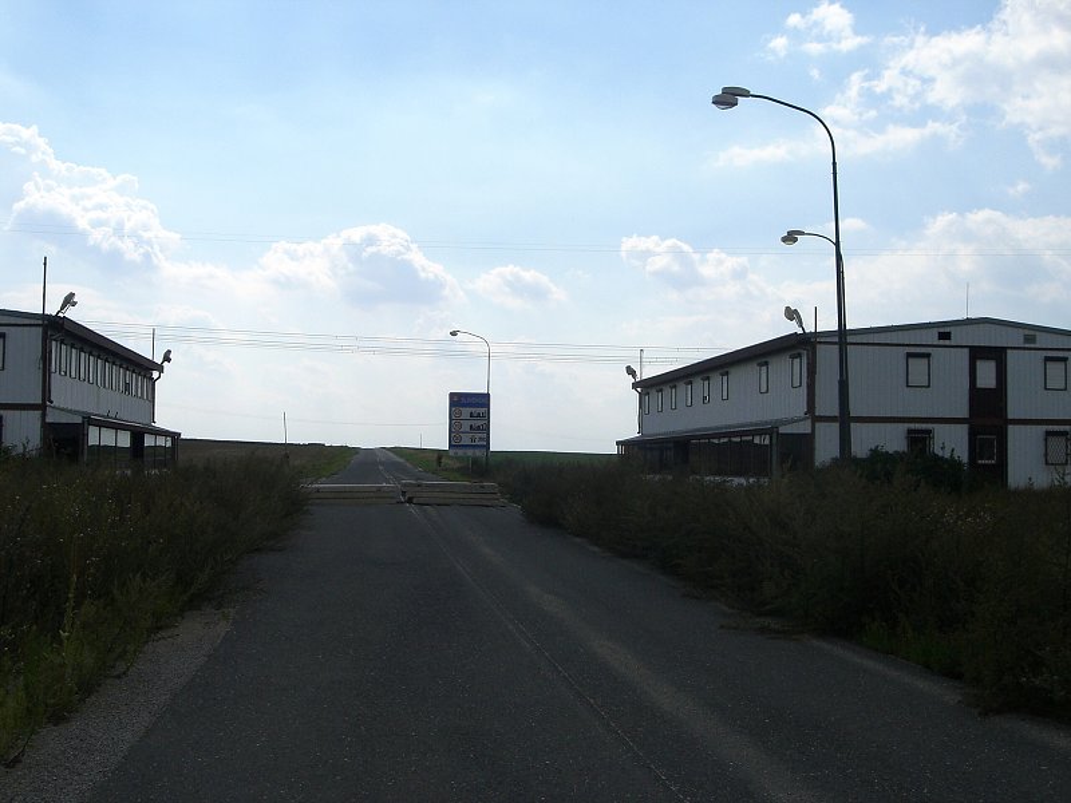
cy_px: 402
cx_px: 536
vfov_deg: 37.7
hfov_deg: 49.0
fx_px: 1176
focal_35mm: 38
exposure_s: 1/1600
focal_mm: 6.3
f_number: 4.4
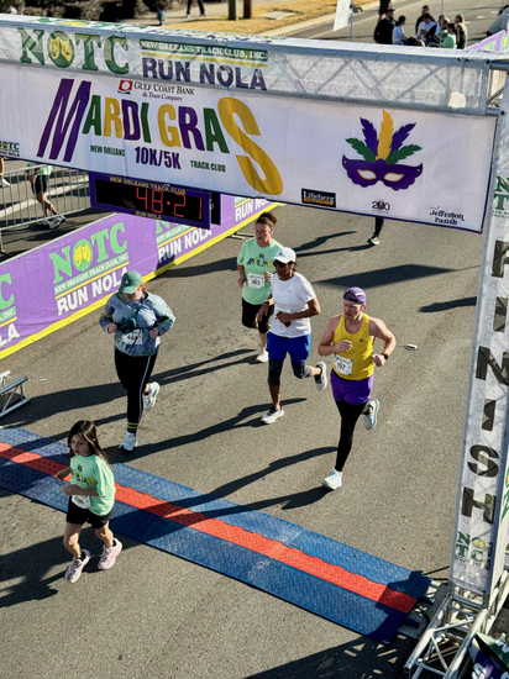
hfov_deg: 30.2
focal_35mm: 48
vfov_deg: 39.7
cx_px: 254
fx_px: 942
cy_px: 340
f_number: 1.78
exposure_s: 1/3096
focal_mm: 6.76
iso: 64
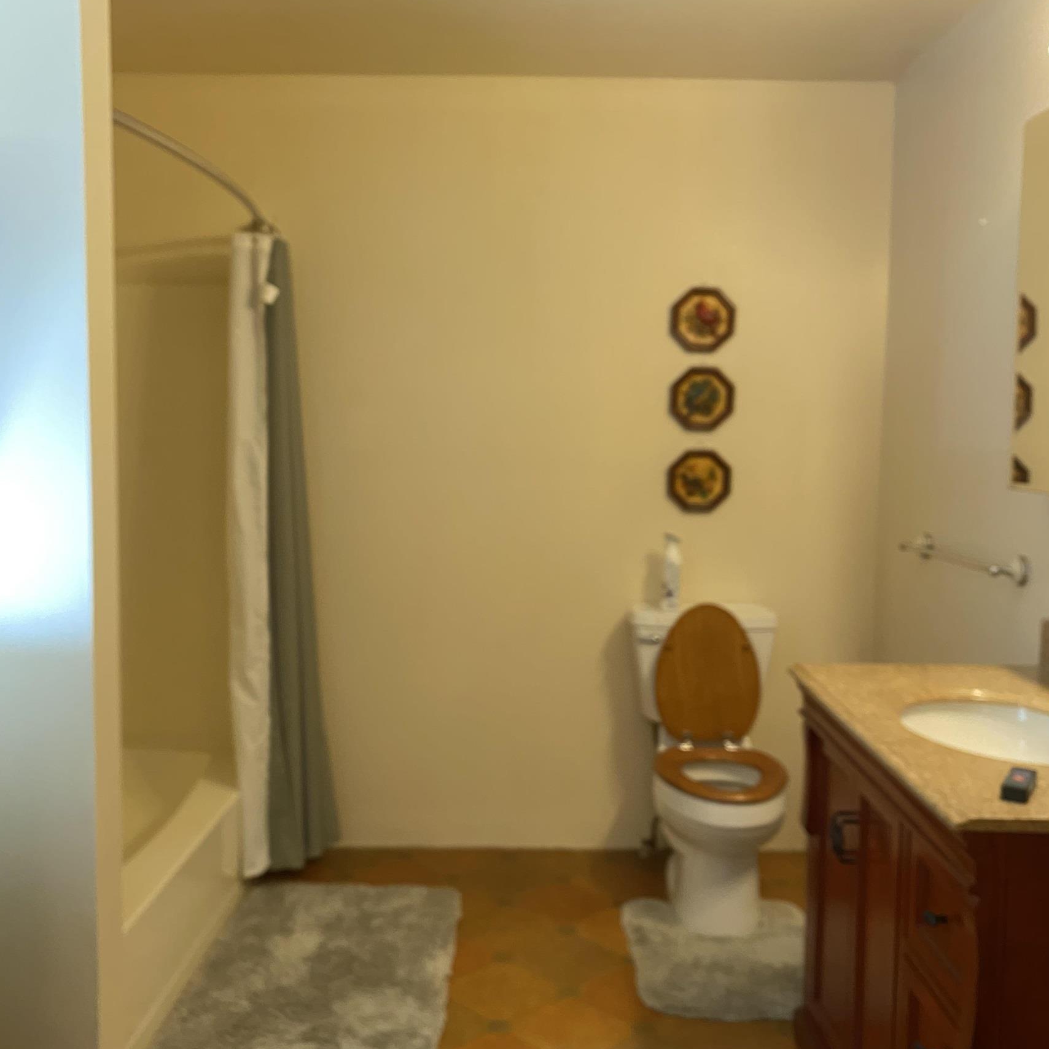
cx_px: 526
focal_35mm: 31
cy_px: 524
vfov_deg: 52.5
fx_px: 1063
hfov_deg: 52.5
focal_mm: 4.25
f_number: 1.8
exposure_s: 1/40
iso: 640
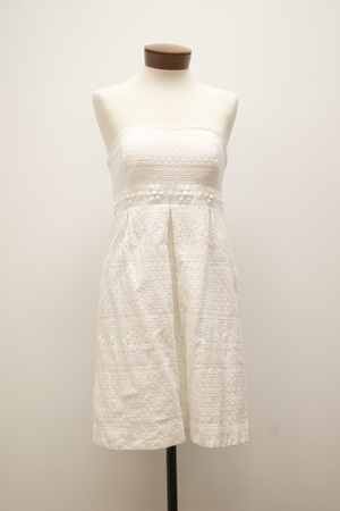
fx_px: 637
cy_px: 256
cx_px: 170
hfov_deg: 29.9
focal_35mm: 45
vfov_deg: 43.6
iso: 1600
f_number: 6.3
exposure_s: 1/100
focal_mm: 30
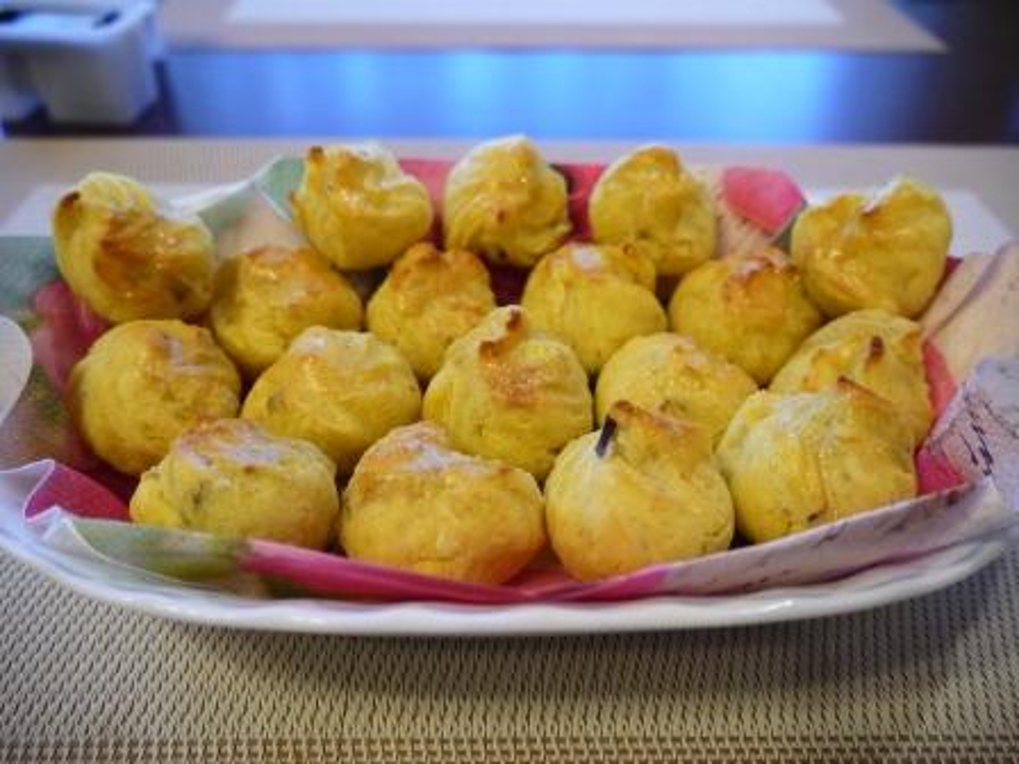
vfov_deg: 49.7
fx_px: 824
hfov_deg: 63.4
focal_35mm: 28
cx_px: 510
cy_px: 382
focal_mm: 14
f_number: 3.5
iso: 1000
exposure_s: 1/60
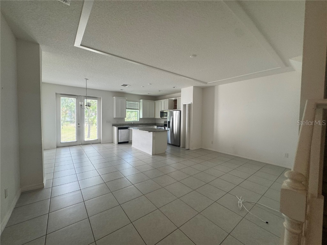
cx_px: 164
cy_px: 122
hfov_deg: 102.1
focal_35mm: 14
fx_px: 132
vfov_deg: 85.7
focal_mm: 2.22
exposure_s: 1/120
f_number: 2.2
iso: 80
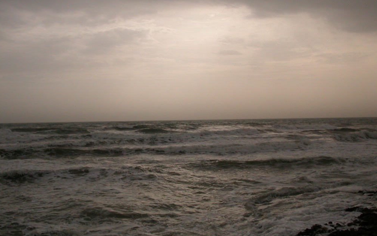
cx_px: 188
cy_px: 129
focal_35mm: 40
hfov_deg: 49.3
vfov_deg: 32.0
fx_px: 411
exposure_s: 1/1102
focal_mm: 5.6
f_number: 4.5
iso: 100
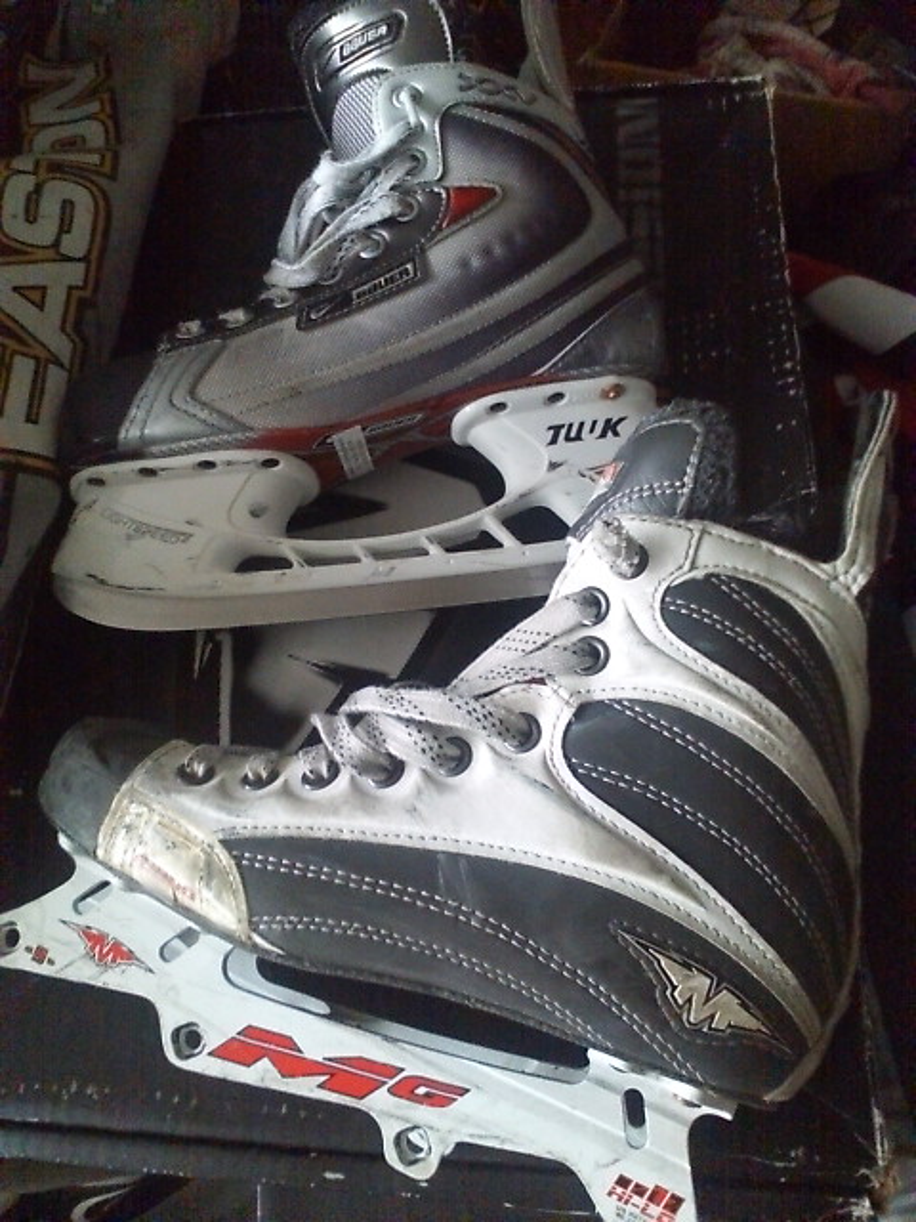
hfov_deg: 48.2
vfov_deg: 61.7
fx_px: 1023
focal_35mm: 29
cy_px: 611
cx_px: 458
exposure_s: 1/120
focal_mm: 3.73
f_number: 3.5
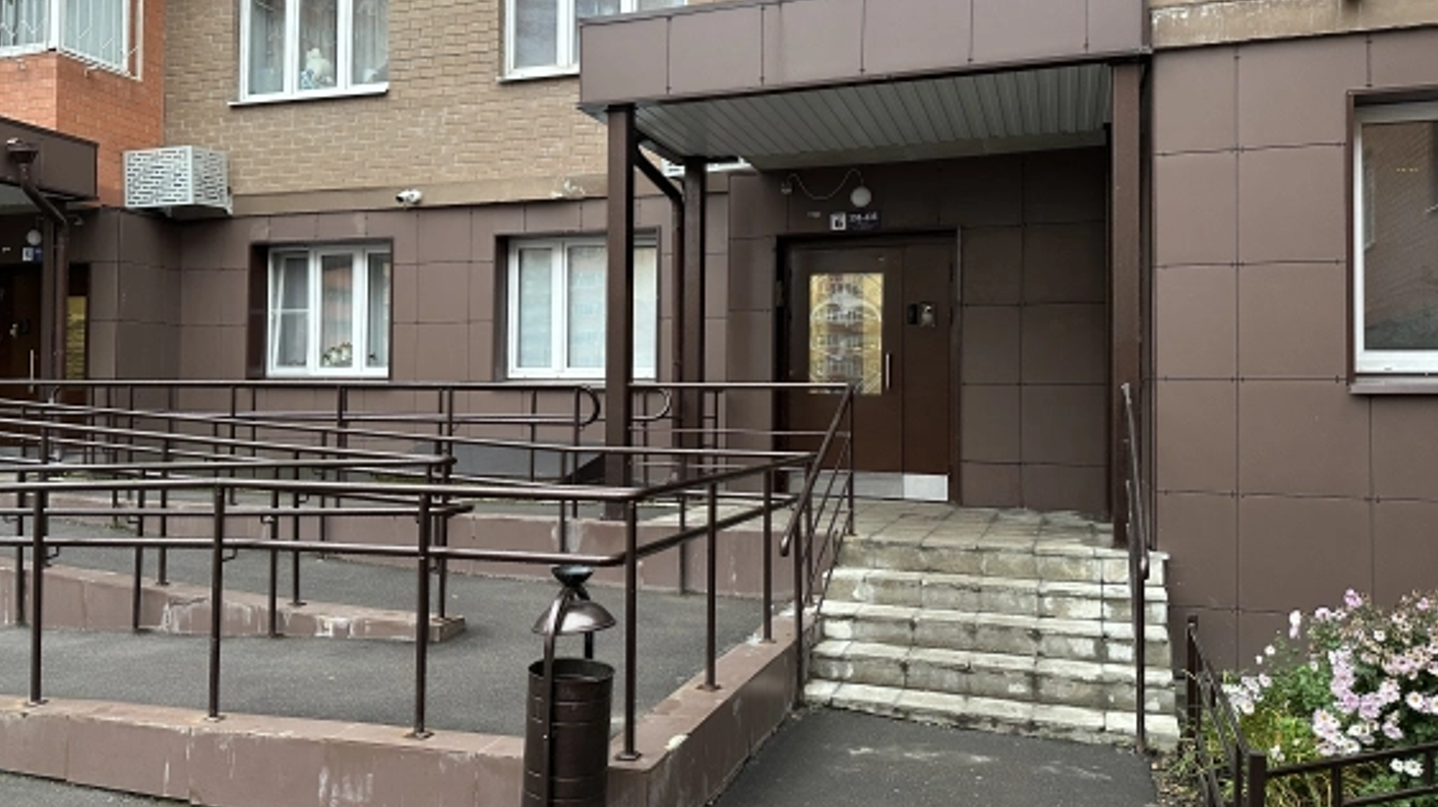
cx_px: 662
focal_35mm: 29
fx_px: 1105
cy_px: 370
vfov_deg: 40.1
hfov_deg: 66.0
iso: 250
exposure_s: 1/50
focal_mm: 6.86
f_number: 1.78
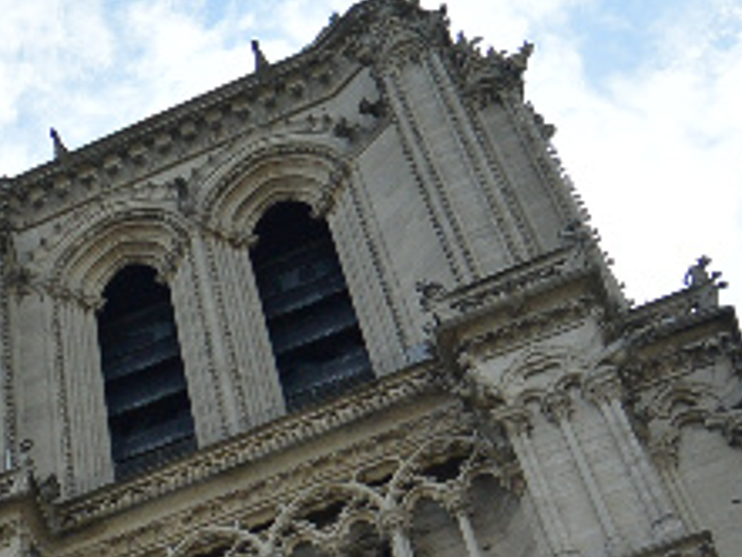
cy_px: 790
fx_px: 2166
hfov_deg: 17.3
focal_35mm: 101
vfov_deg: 13.9
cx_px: -400
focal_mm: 11
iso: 100
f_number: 4.5
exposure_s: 1/1250
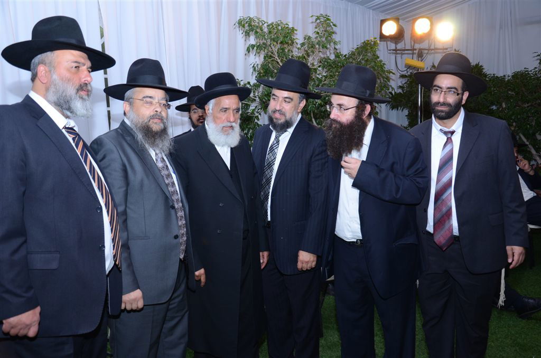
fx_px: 540
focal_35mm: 36
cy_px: 179
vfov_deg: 36.7
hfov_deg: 53.2
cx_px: 270
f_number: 5.6
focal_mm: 24
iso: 500
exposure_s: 1/80
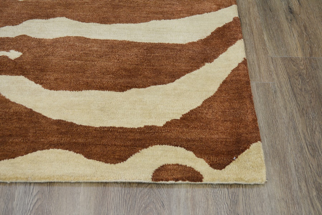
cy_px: 108
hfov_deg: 36.9
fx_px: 483
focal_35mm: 54
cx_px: 161
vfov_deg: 25.1
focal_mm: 36
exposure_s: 1/60
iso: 640
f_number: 5
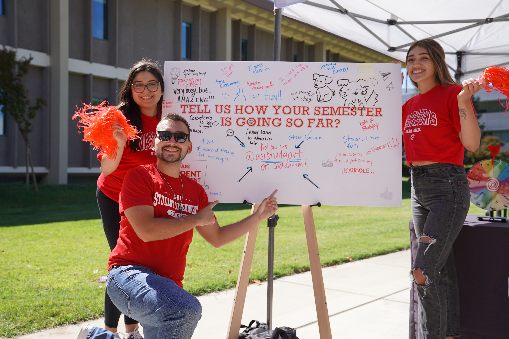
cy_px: 170
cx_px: 254
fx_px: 509
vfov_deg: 36.9
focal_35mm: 36
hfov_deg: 53.1
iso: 100
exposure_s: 1/400
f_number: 4.5
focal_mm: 36
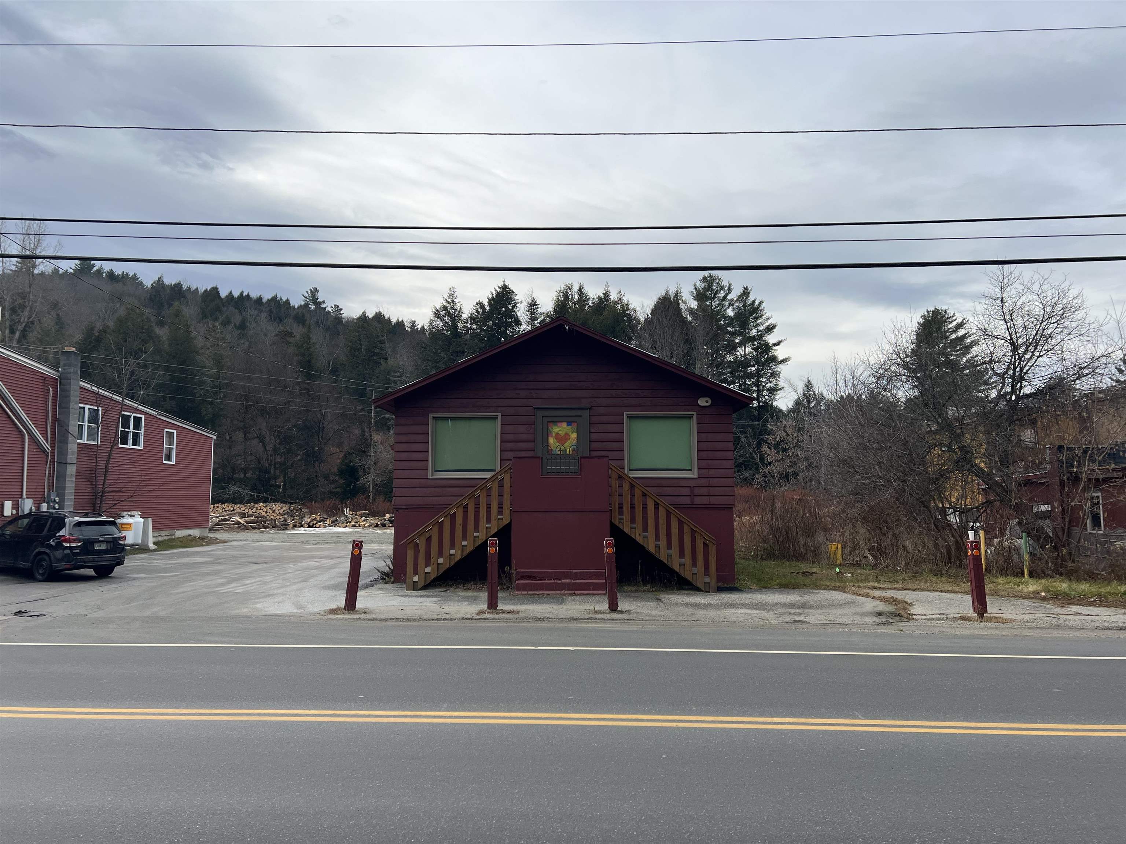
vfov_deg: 53.1
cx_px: 563
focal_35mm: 26
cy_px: 422
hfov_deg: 67.3
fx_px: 846
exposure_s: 1/2994
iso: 50
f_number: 1.5
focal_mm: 5.7
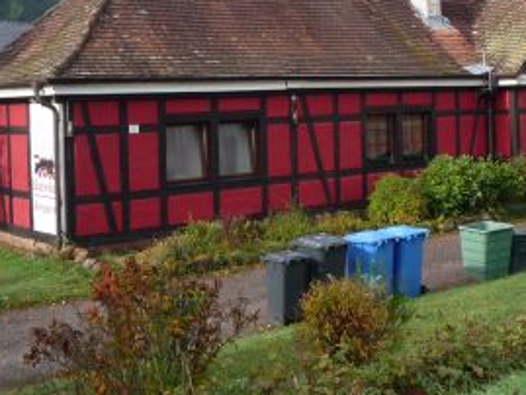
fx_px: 867
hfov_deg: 33.7
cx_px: 291
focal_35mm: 57
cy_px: 82
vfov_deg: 25.3
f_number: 4
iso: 100
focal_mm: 5.2
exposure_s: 1/250
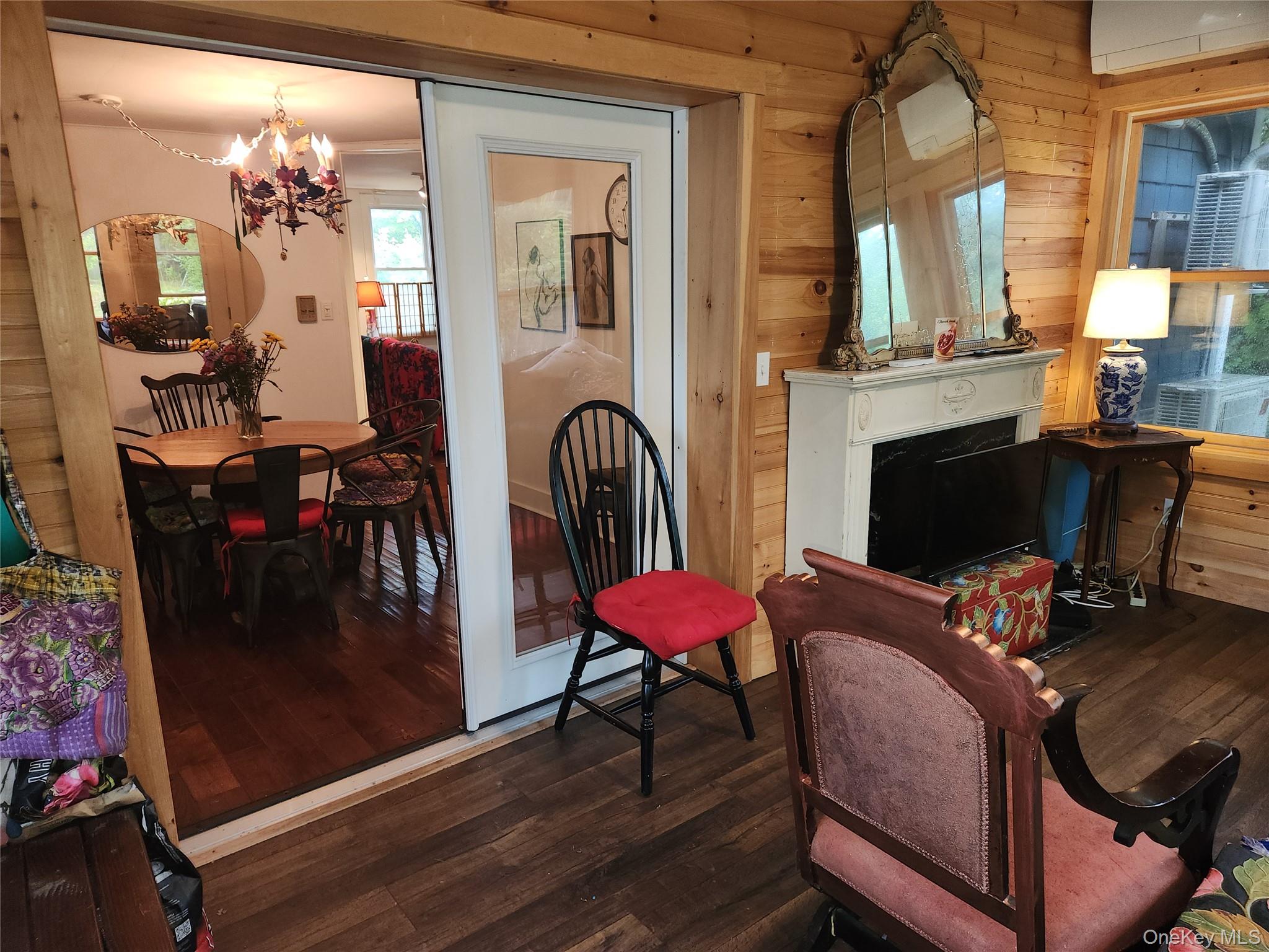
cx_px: 634
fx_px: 843
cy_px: 476
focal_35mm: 23
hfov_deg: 73.9
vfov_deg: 58.9
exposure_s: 1/24
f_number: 1.8
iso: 100
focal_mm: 5.4
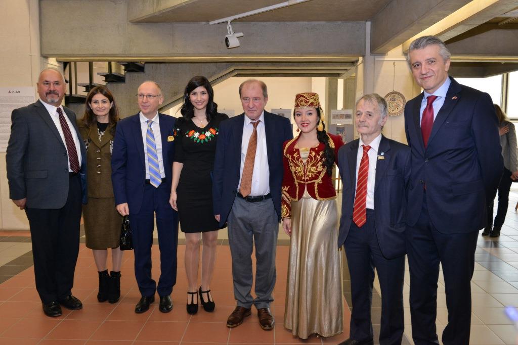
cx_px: 259
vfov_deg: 41.1
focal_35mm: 32
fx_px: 460
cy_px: 172
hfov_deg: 58.7
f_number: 6.3
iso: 1250
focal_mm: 32
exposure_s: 1/100
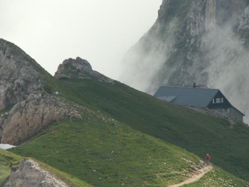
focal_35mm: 344
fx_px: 2474
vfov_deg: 4.3
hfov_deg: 5.8
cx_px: 150
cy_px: 99
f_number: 7.1
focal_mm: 35.22
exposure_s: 1/125
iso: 50
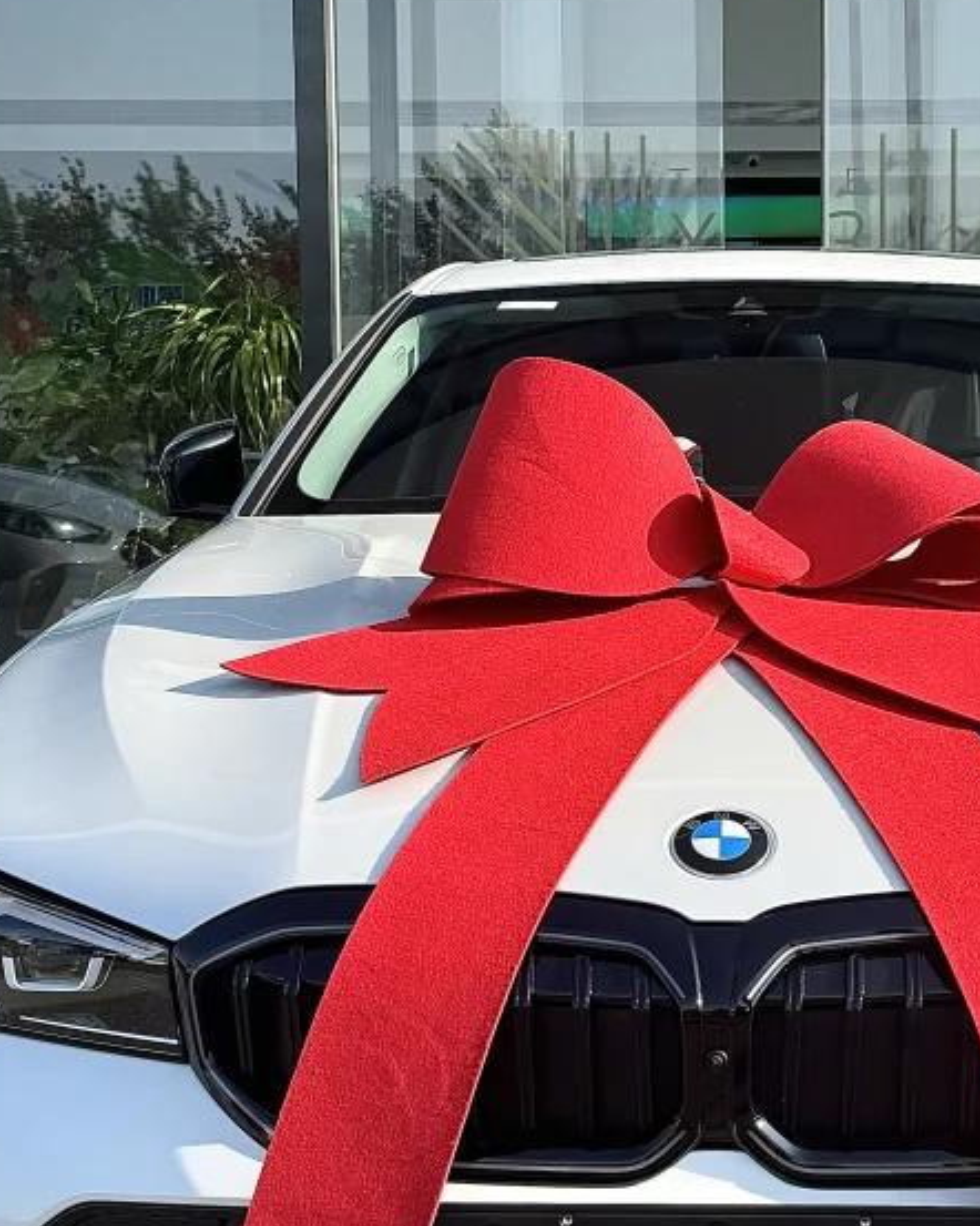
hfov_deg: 24.8
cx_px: 705
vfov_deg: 30.9
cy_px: 499
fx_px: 2213
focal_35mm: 61
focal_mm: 6.76
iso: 80
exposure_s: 1/2331
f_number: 1.78
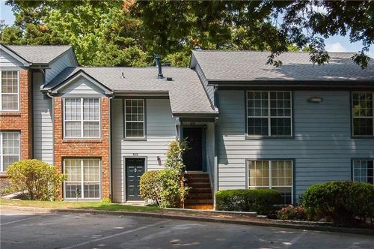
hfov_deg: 42.4
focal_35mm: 46
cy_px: 124
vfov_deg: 28.9
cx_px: 187
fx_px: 482
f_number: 8
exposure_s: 1/2000
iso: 1600
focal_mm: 31
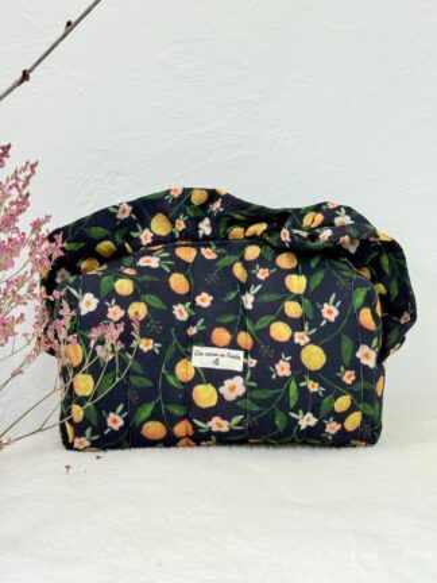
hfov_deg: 30.3
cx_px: 218
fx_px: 808
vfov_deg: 39.7
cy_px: 292
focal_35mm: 48
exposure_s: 1/108
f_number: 1.78
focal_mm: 6.76
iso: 100
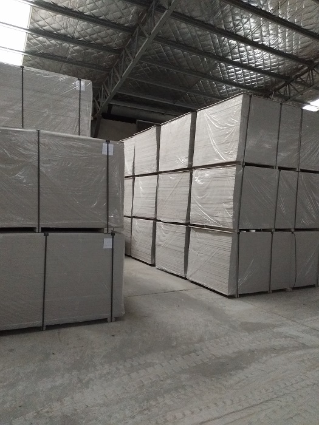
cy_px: 212
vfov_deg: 67.3
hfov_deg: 53.1
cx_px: 160
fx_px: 319
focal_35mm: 26
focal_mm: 3.88
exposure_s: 1/33.3
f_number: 2
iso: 247
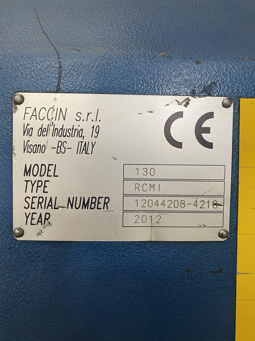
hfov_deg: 53.1
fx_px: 255
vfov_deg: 67.3
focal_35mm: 26
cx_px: 128
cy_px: 170
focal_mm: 4.25
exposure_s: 1/60
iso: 200
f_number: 1.8
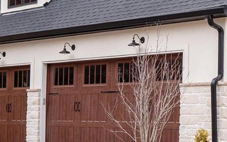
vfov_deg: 10.9
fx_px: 743
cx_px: 212
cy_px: 92
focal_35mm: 120
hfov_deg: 17.1
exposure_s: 1/40
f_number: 8
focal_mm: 18
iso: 400
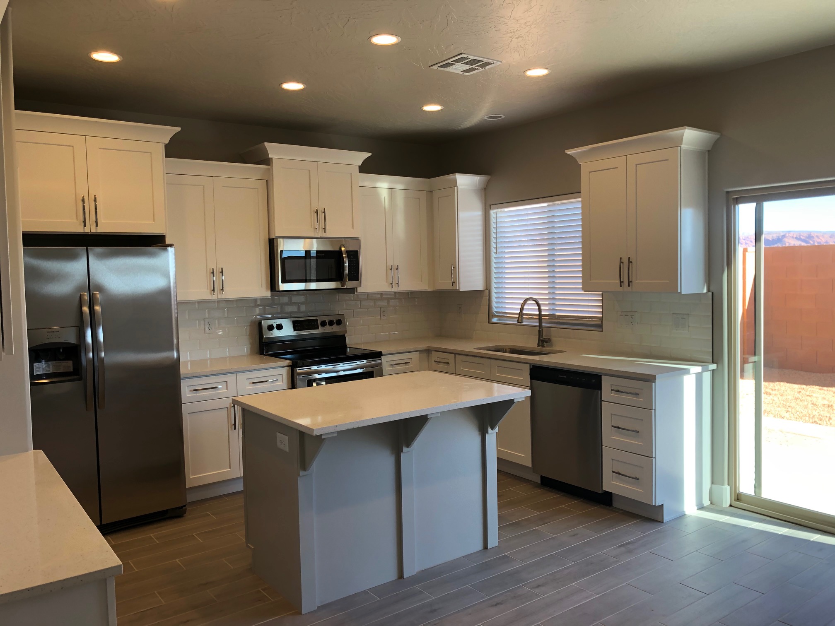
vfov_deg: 49.7
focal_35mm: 28
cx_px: 418
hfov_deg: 63.4
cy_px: 313
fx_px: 675
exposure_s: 1/120
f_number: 1.8
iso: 50
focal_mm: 4
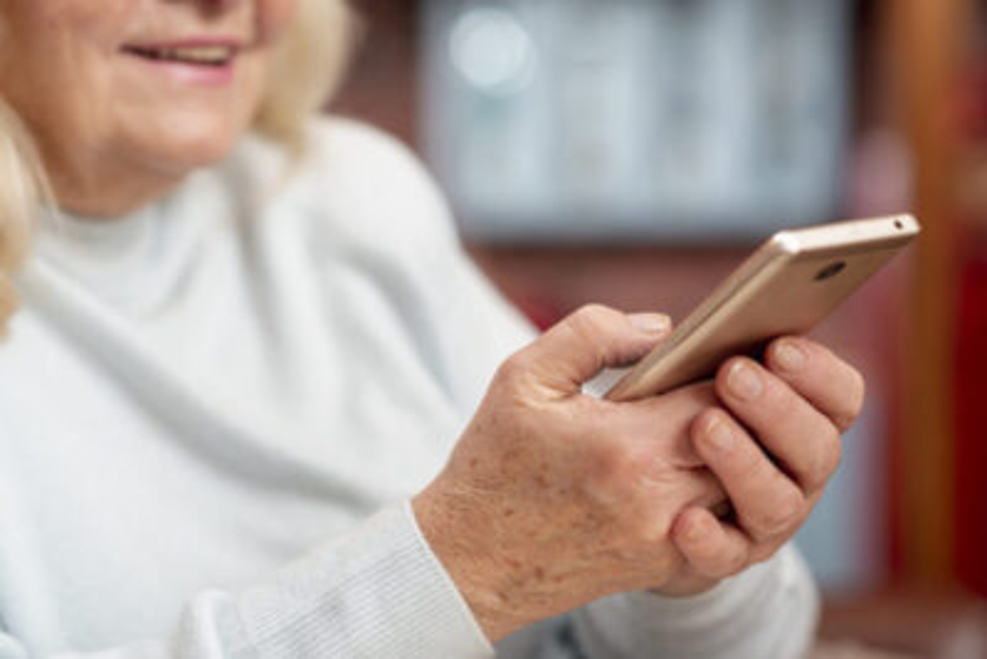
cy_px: 330
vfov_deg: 16.1
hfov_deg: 23.9
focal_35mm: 85
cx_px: 494
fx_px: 2331
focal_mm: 85
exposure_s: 1/160
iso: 250
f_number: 3.2
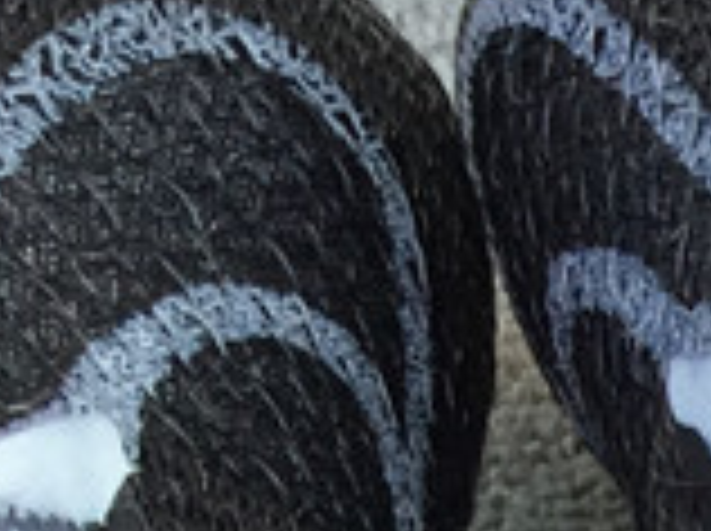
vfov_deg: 7.7
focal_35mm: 177
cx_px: 1602
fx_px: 3630
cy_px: 1307
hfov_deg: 10.0
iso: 32
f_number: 2.4
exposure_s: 1/100
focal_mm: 3.3
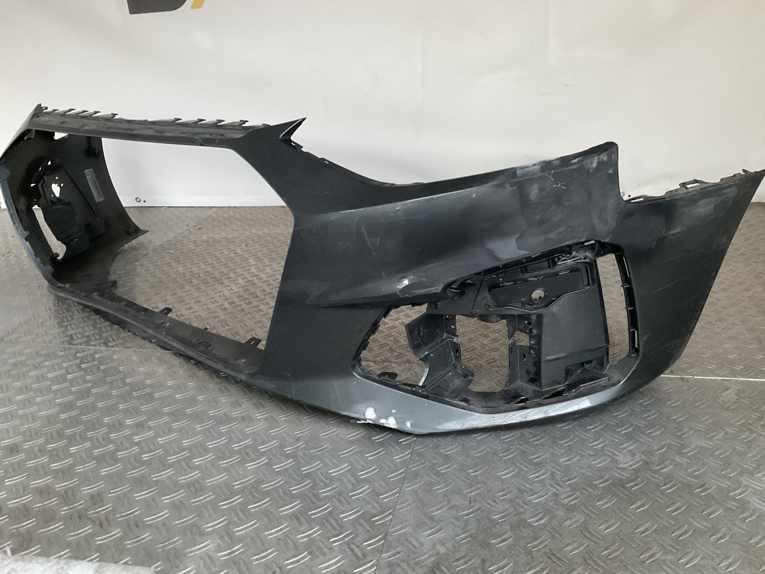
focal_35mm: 30
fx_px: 663
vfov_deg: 46.8
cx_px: 391
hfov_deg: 60.0
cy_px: 289
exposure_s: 1/33
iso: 200
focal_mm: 3
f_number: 1.8
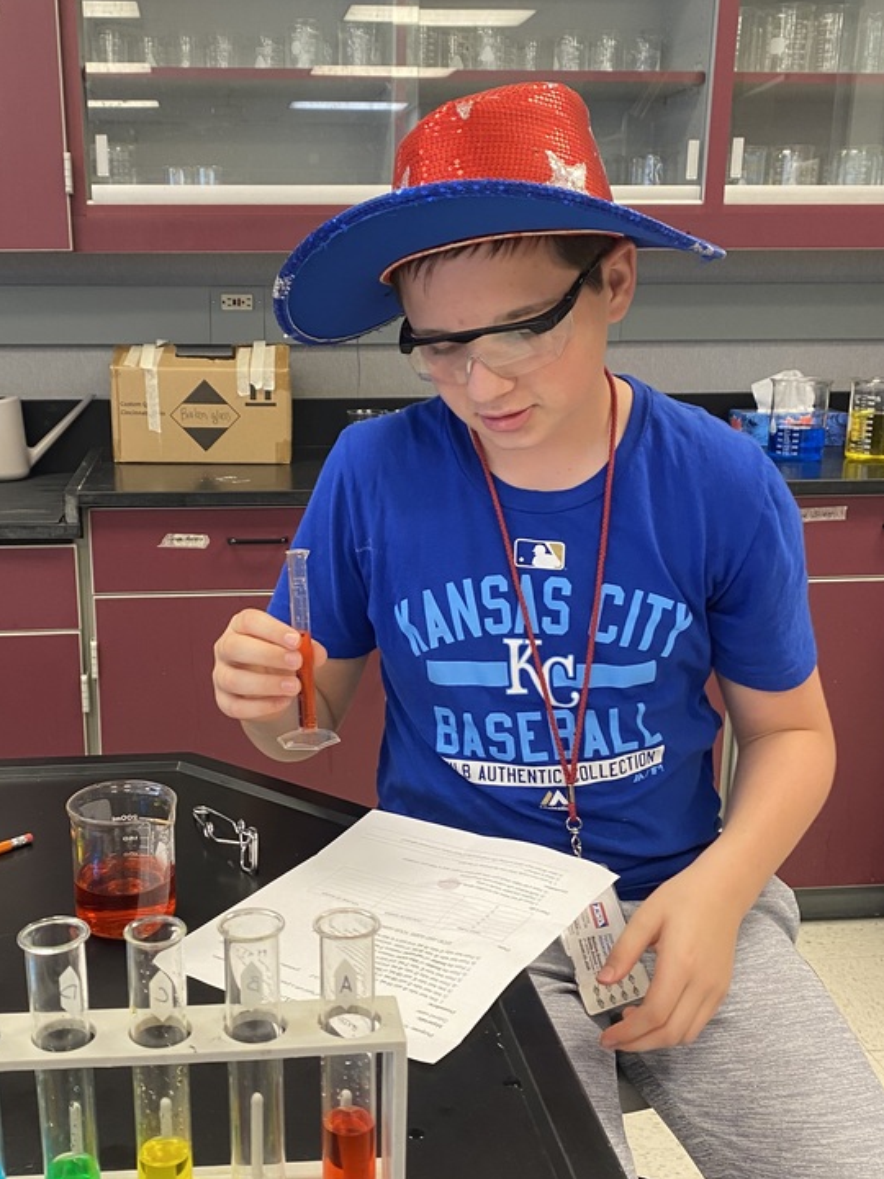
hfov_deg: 38.3
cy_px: 639
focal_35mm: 37
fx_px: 1260
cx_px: 306
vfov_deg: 50.1
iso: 160
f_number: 1.8
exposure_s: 1/60
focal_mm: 4.25
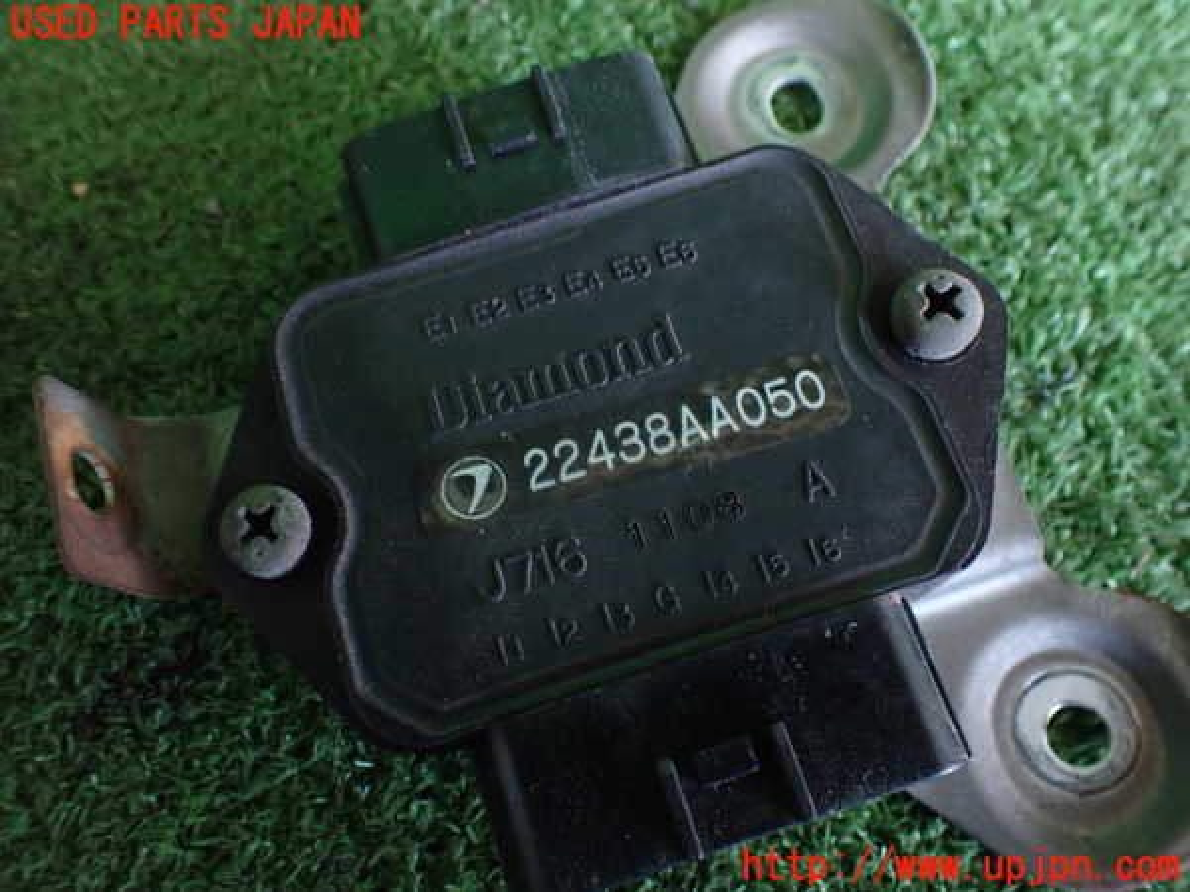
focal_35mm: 30
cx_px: 595
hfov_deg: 60.0
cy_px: 446
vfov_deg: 46.8
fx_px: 1031
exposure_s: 1/60
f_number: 2.3
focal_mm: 5.4
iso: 800
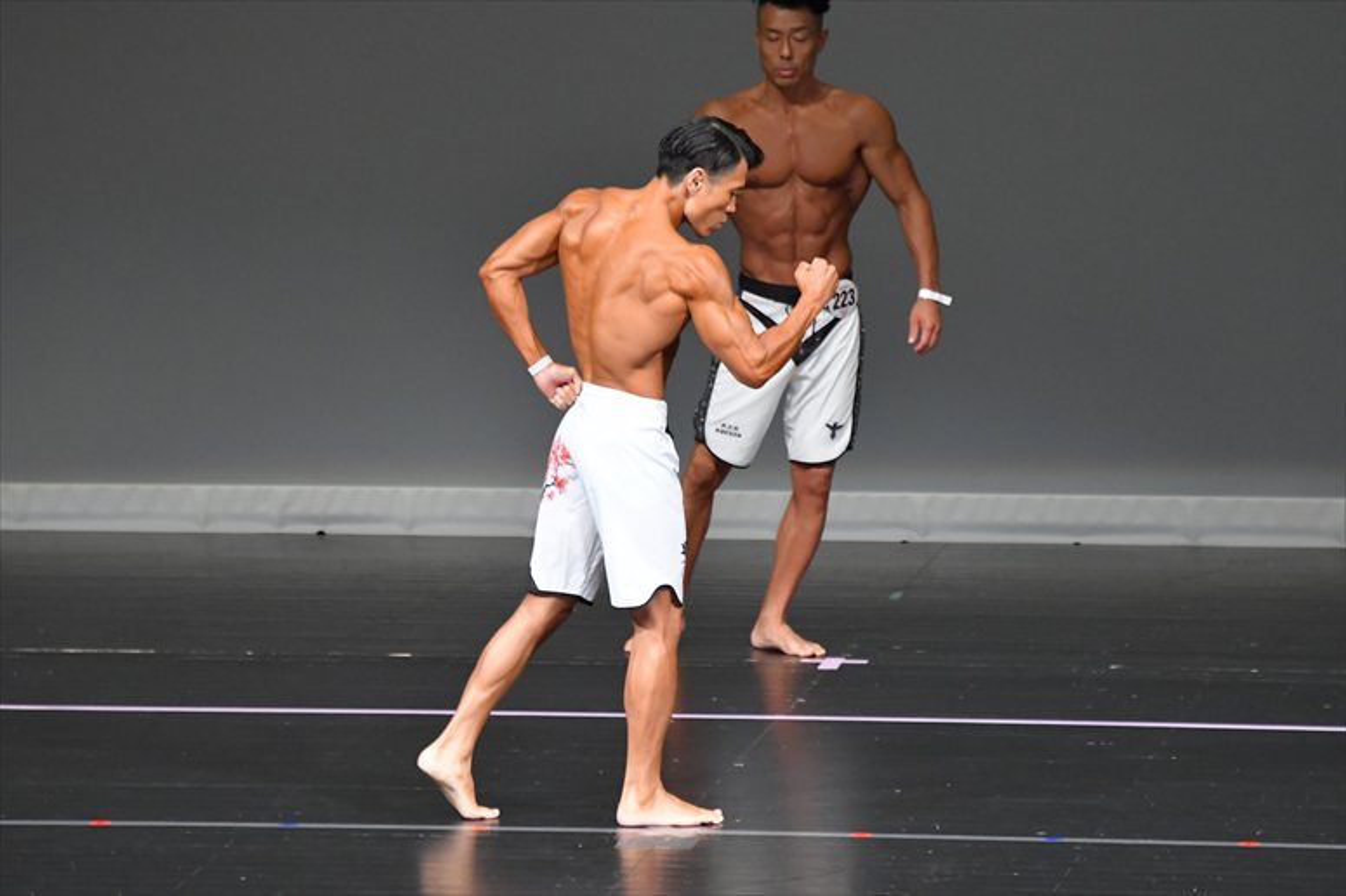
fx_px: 12893
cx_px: 673
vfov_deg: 4.0
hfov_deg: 6.0
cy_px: 448
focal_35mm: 345
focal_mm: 230
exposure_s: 1/400
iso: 5000
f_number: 5.6
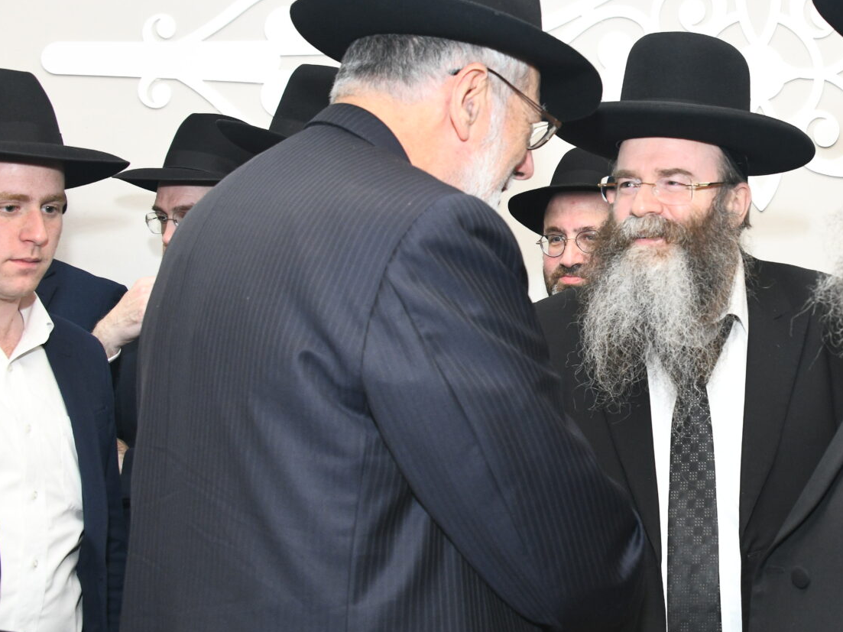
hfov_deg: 35.9
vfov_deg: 28.9
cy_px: 214
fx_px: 1218
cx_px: 754
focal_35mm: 50
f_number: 5.6
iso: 1600
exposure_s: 1/125
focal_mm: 28
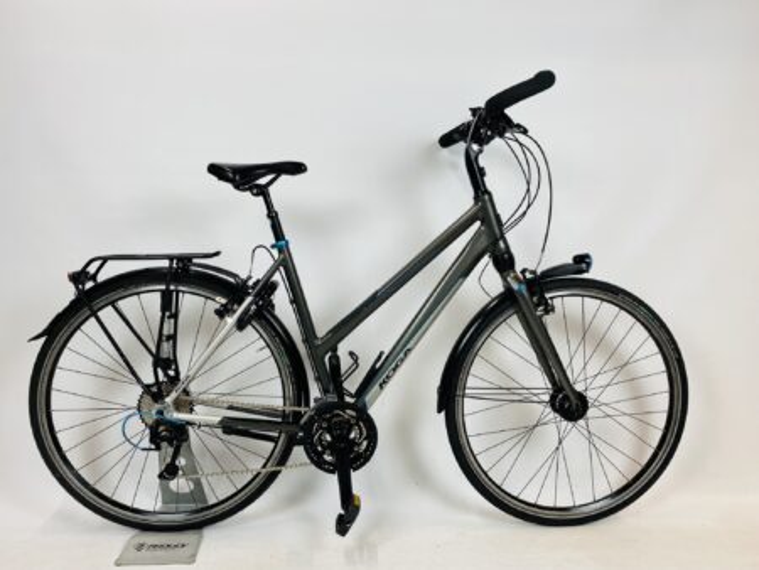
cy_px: 285
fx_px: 570
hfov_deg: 67.3
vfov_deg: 53.1
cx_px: 380
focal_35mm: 26
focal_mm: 4.25
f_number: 1.8
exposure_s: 1/100
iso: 100
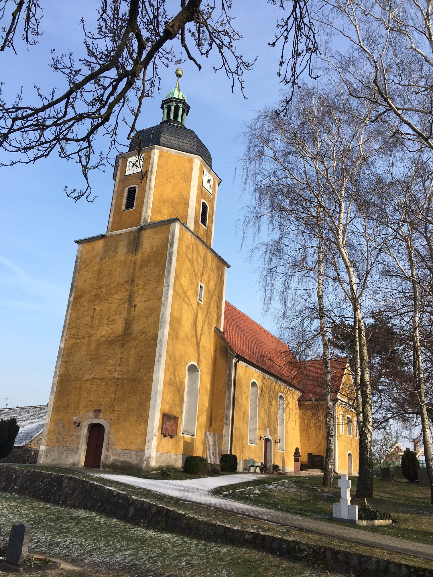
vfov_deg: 61.7
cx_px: 216
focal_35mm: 29
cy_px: 288
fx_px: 484
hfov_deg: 48.2
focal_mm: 4.15
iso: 25
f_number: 2.2
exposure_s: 1/777
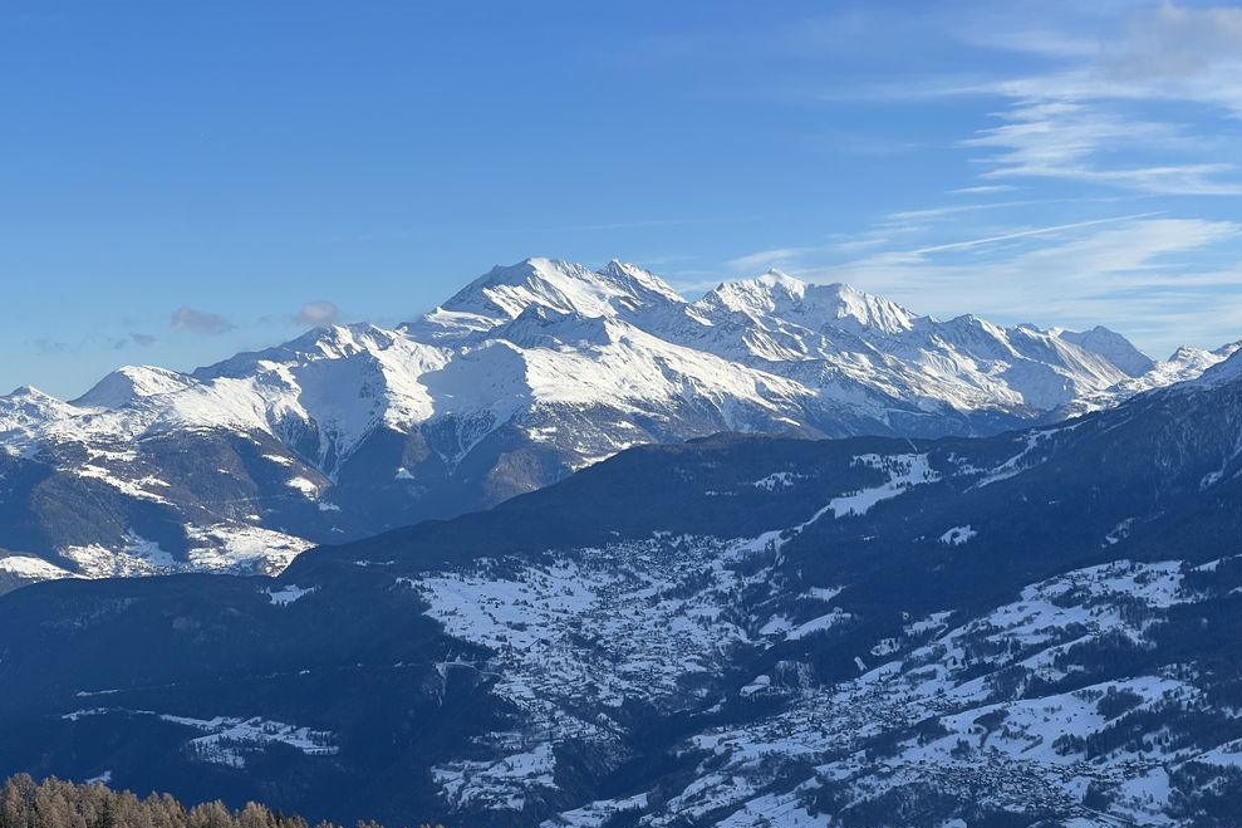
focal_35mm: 81
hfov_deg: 25.1
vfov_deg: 16.8
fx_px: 2794
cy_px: 392
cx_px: 618
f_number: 2.8
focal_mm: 9
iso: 32
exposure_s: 1/960
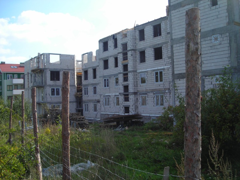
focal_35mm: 38
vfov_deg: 37.7
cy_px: 90
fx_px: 263
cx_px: 120
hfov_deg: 49.0
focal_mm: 6.3
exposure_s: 1/135
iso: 50
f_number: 6.4
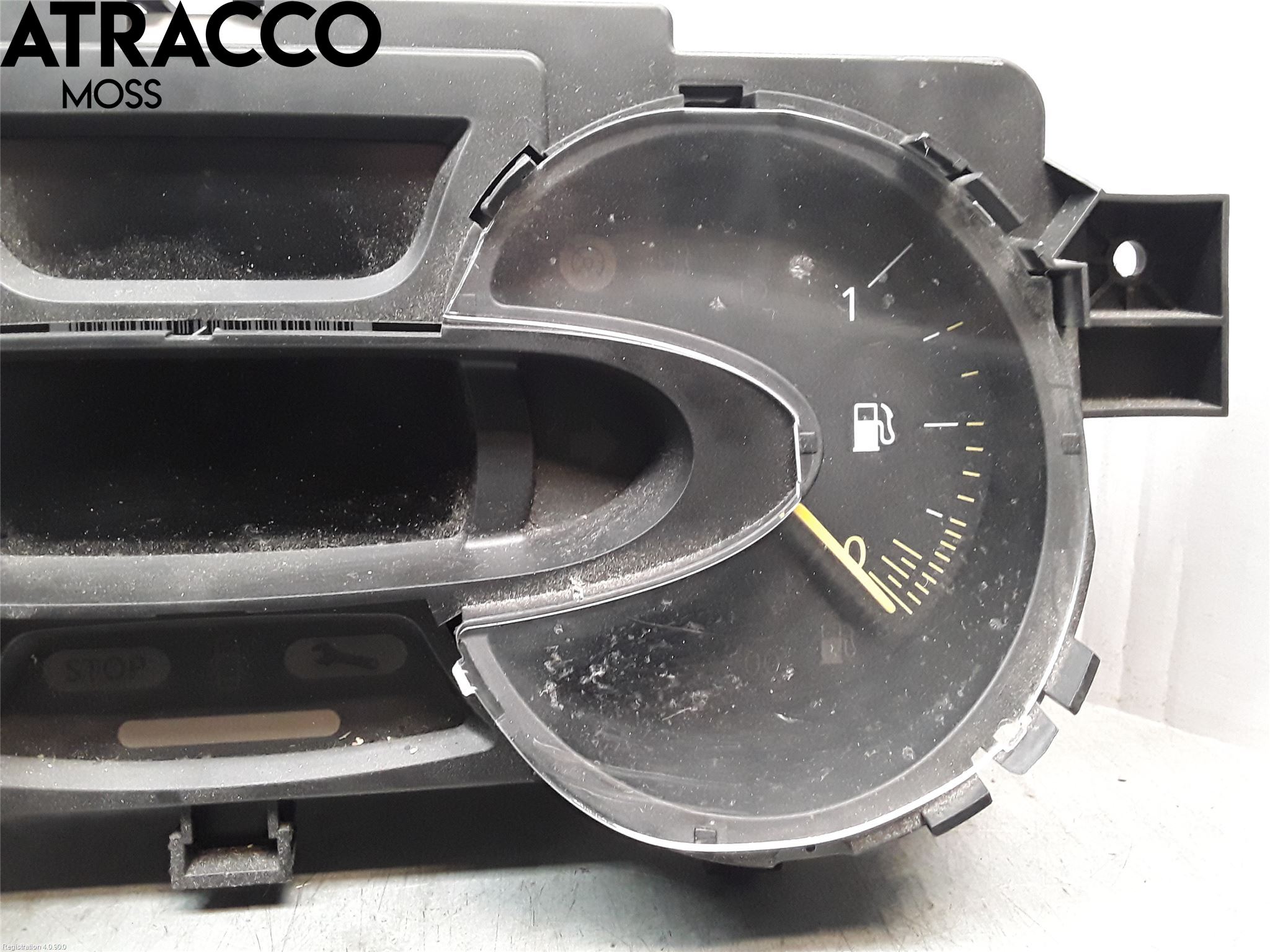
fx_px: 1027
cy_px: 476
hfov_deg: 63.4
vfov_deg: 49.7
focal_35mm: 28
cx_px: 635
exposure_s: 1/50
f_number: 1.9
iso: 250
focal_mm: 2.91
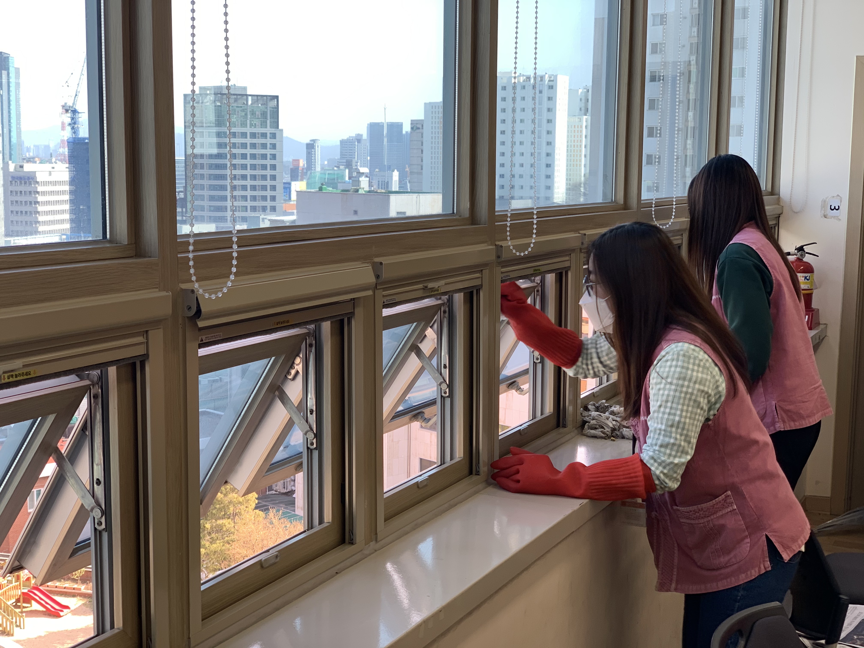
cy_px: 324
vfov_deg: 28.0
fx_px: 1298
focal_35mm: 52
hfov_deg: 36.8
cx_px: 432
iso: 20
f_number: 2.4
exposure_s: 1/120
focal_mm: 6
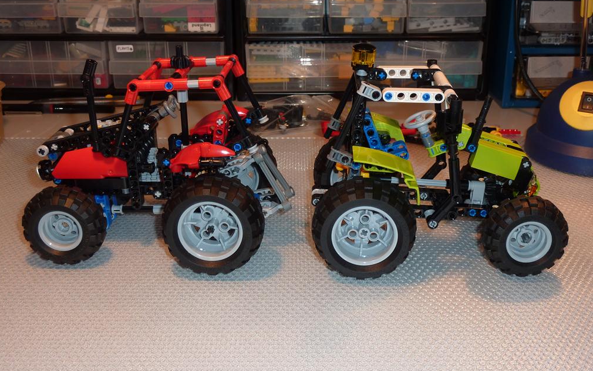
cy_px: 180
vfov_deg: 29.9
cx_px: 296
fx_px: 695
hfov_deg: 46.2
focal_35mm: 43
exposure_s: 1/30
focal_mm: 6.5
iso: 100
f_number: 3.6
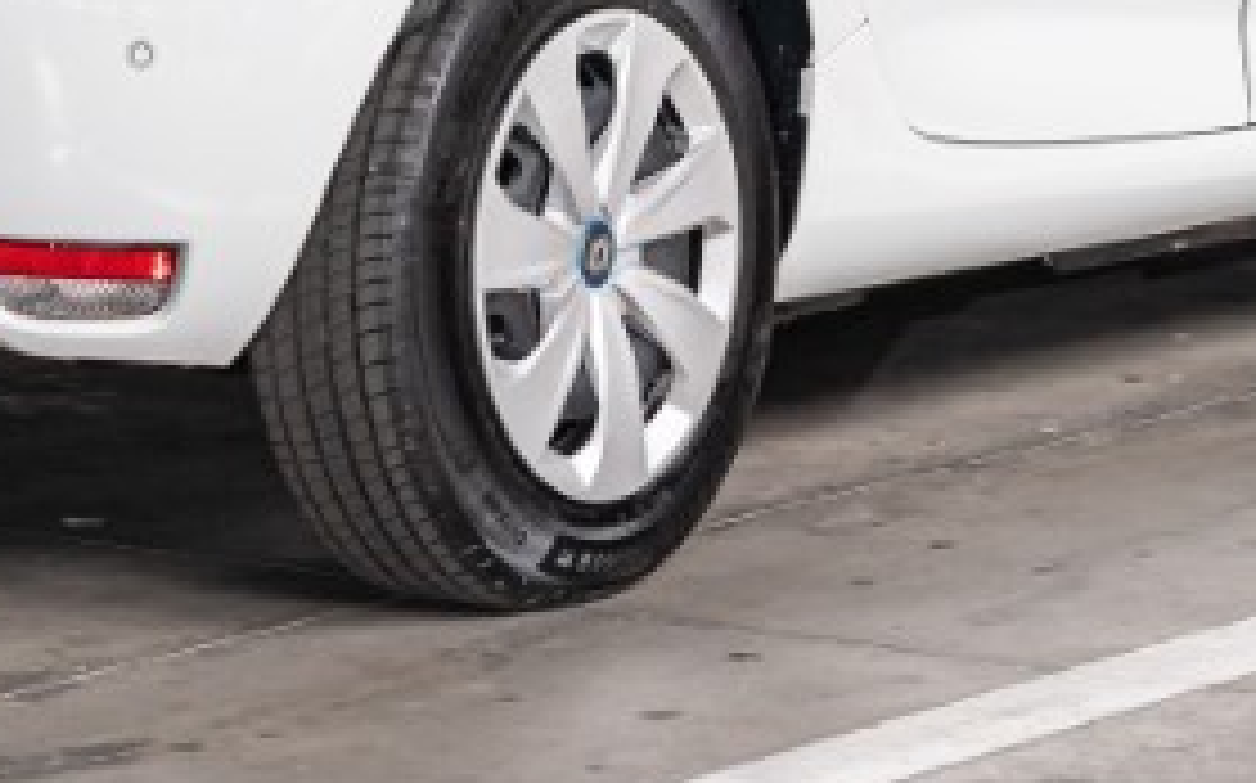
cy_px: -772
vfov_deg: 5.3
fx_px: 8313
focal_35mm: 243
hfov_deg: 8.6
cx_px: 81
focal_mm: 52
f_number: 5
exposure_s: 1/125
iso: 400
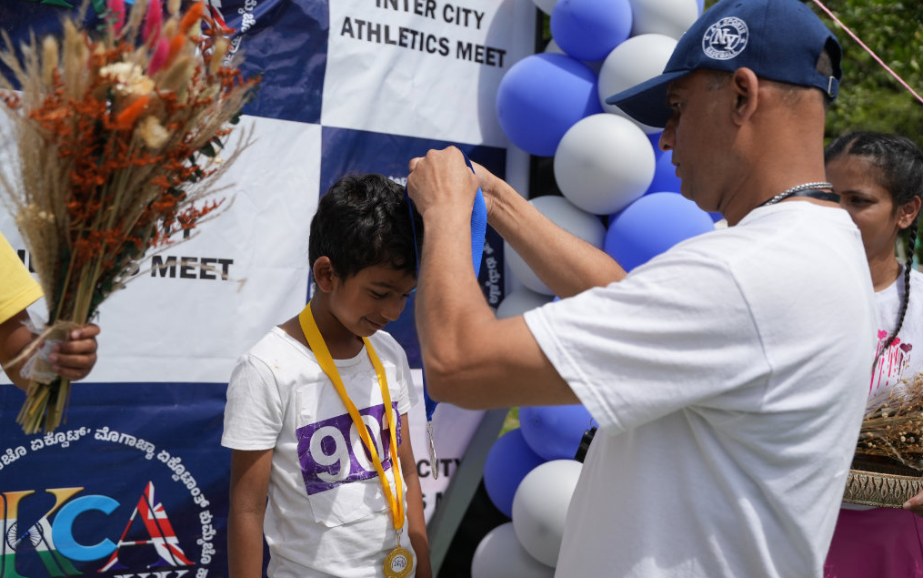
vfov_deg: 31.8
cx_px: 461
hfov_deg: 48.9
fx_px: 1014
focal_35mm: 40
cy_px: 283
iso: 250
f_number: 2.8
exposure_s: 1/6400
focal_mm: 39.3
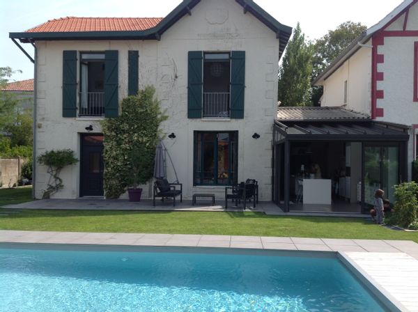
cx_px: 209
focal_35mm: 35
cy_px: 156
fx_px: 422
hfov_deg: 52.7
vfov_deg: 40.6
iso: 50
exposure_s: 1/1259
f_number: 2.4
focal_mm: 4.28
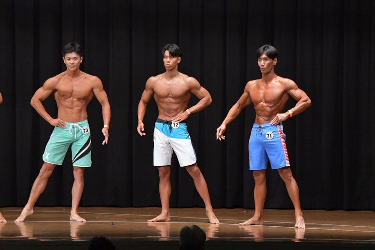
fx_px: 1947
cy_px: 125
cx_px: 188
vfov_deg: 7.3
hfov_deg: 11.0
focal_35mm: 187
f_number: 5.6
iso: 6400
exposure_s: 1/400
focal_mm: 125
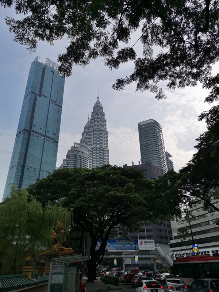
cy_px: 146
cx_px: 110
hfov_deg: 51.4
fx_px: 228
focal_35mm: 27
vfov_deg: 65.3
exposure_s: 1/3802
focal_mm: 3.95
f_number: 1.8
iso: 50
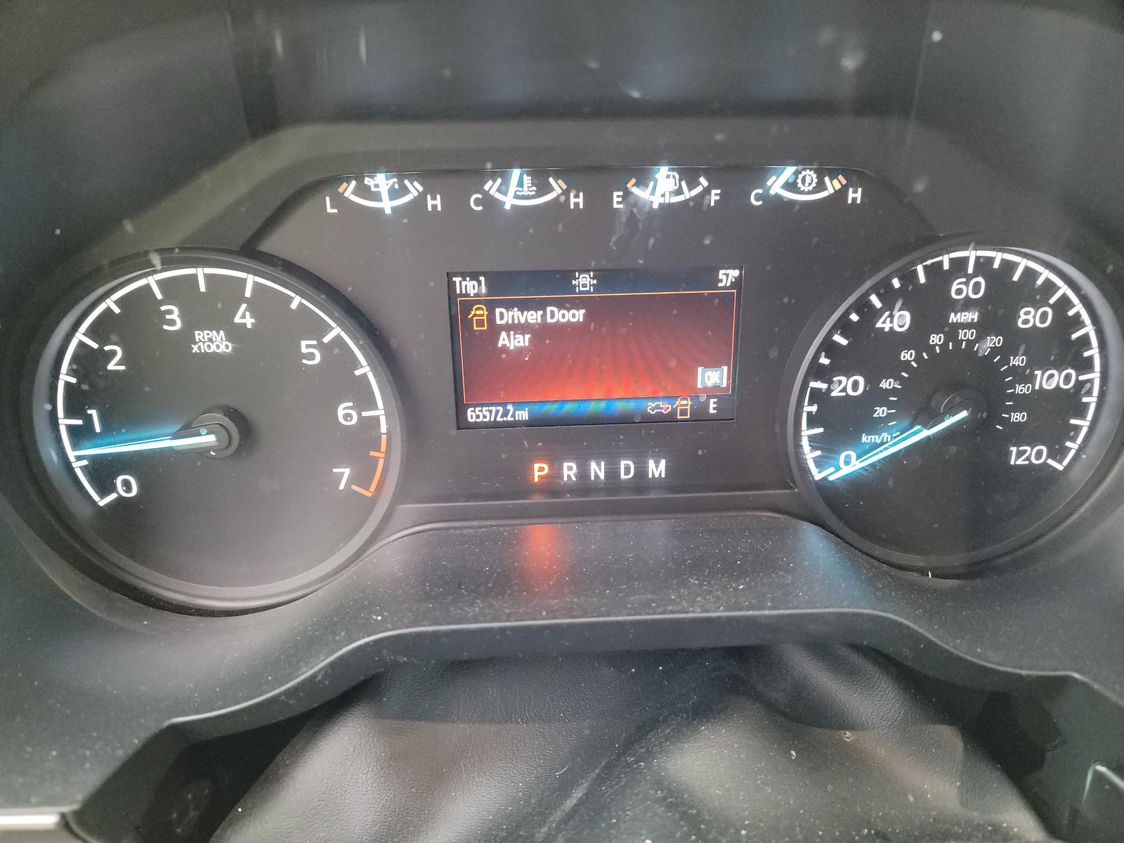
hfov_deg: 71.6
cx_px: 562
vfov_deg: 56.8
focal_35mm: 24
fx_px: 779
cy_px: 422
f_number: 1.8
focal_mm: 6.7
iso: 1856
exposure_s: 1/59
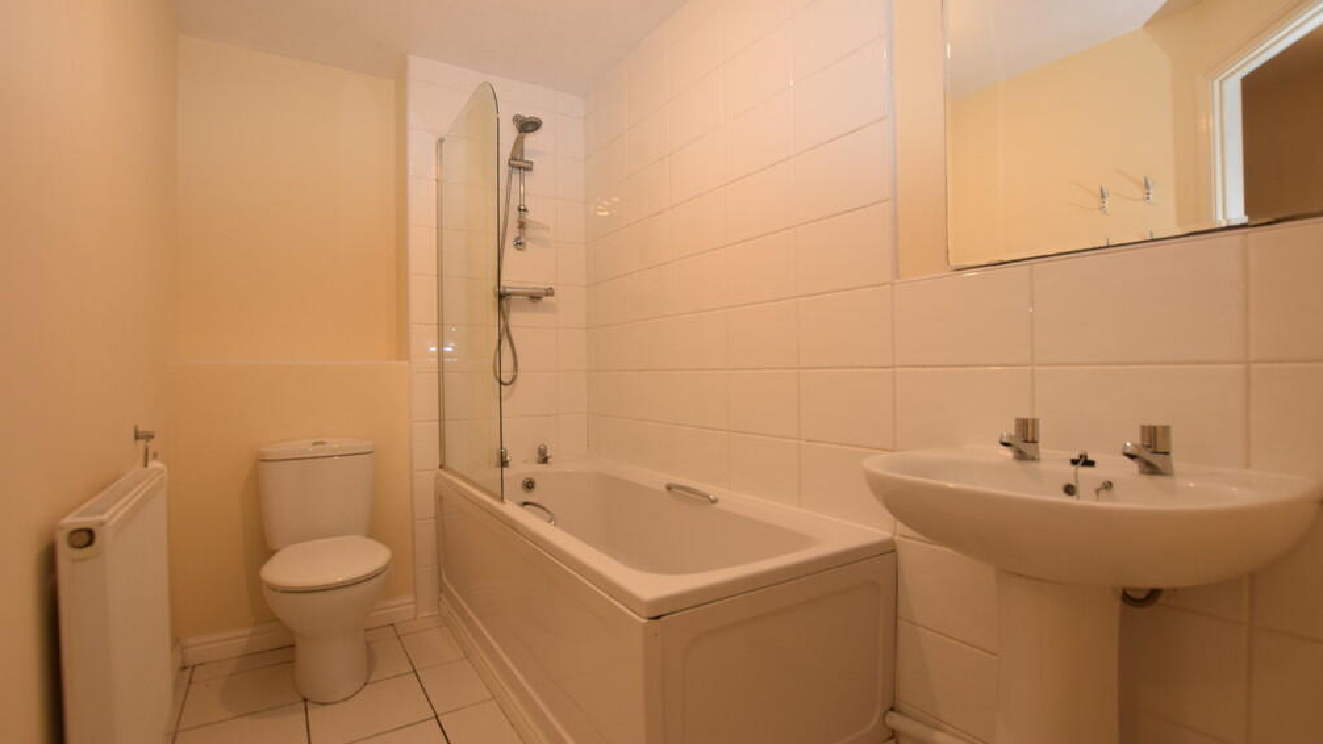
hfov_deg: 99.4
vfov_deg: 67.1
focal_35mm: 16
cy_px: 371
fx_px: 561
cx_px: 669
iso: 500
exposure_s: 1/125
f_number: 5.6
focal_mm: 10
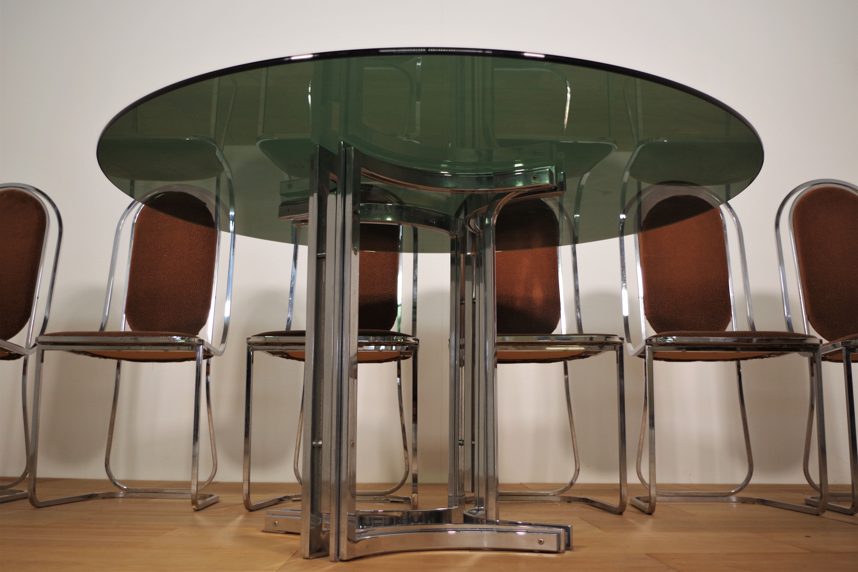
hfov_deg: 55.8
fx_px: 810
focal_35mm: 34
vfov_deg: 38.9
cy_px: 286
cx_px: 429
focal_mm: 23.13
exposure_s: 1/60
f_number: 4
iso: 400
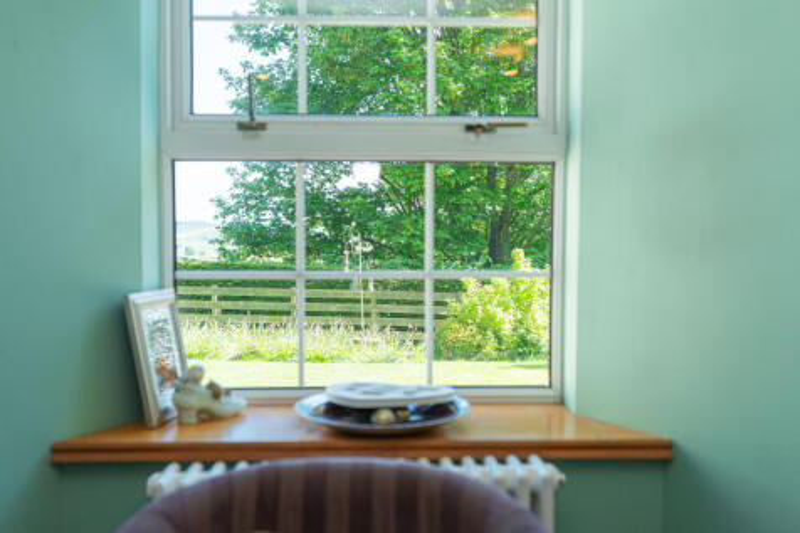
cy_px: 266
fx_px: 777
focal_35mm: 35
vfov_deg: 37.8
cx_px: 400
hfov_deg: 54.5
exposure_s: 1/640
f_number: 2.8
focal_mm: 35
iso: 250
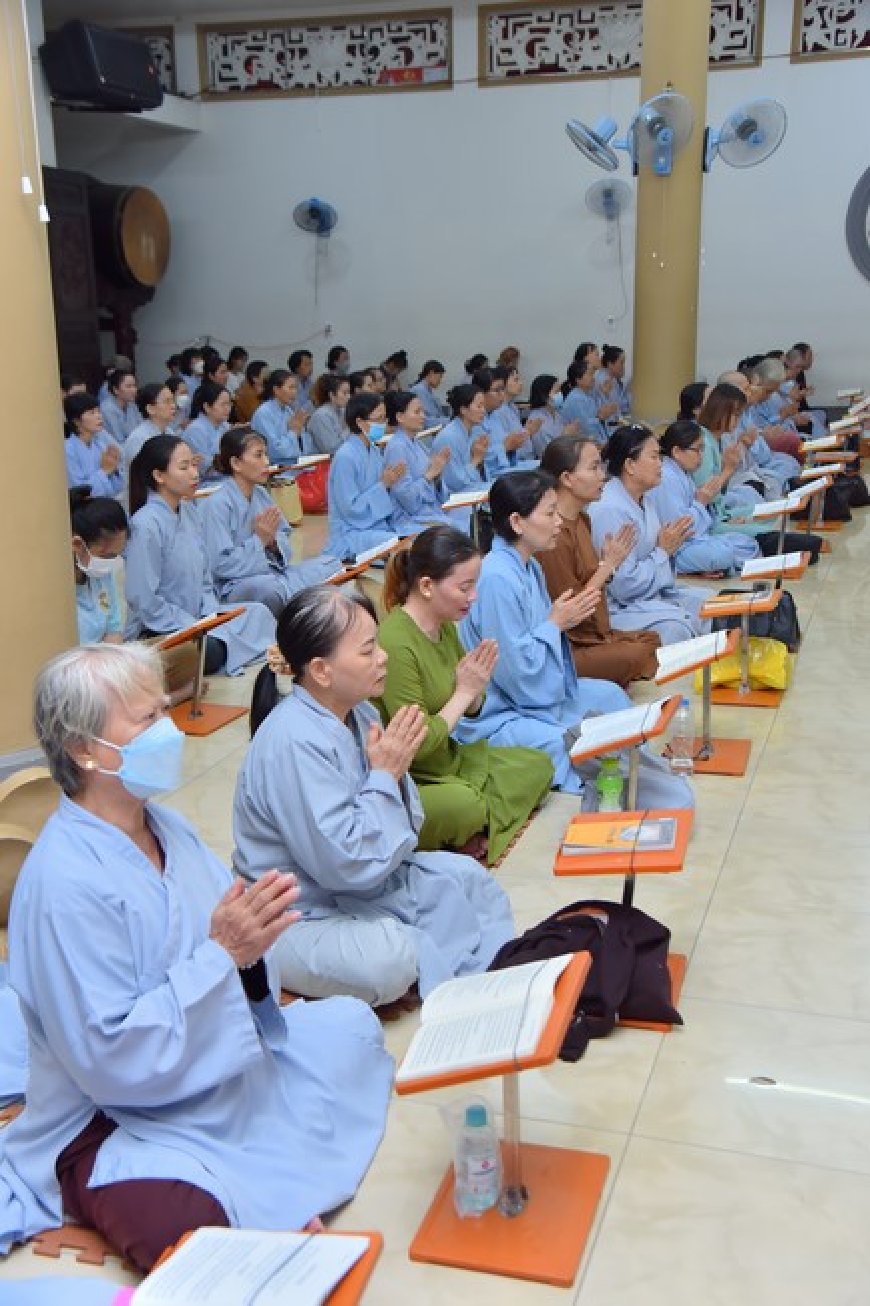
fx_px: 1451
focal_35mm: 40
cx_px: 435
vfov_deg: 48.5
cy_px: 653
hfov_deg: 33.4
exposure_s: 1/80
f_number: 6.3
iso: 1000
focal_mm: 40
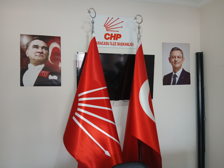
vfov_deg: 53.1
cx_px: 112
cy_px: 84
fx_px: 168
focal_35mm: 26
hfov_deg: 67.3
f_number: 1.8
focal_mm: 3.98
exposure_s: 1/50
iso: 250
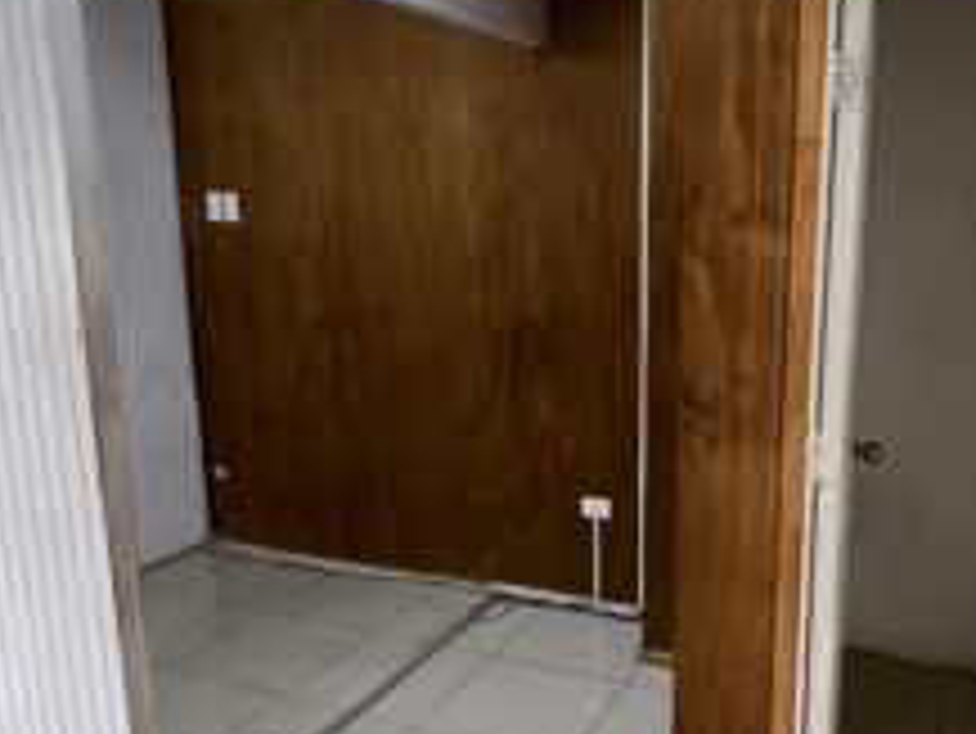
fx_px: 677
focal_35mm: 24
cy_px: 392
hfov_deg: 71.0
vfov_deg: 56.8
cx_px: 576
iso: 400
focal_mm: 1.57
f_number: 1.8
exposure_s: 1/50
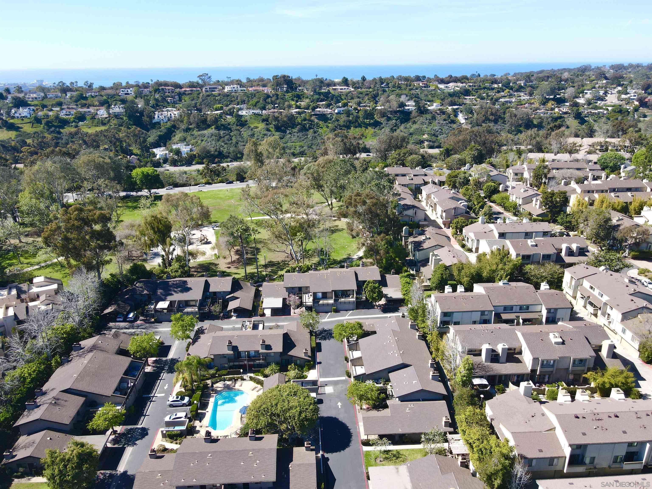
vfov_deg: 56.8
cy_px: 244
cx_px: 326
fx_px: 452
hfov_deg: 71.6
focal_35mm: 24
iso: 100
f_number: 2.8
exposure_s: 1/400
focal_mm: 4.5
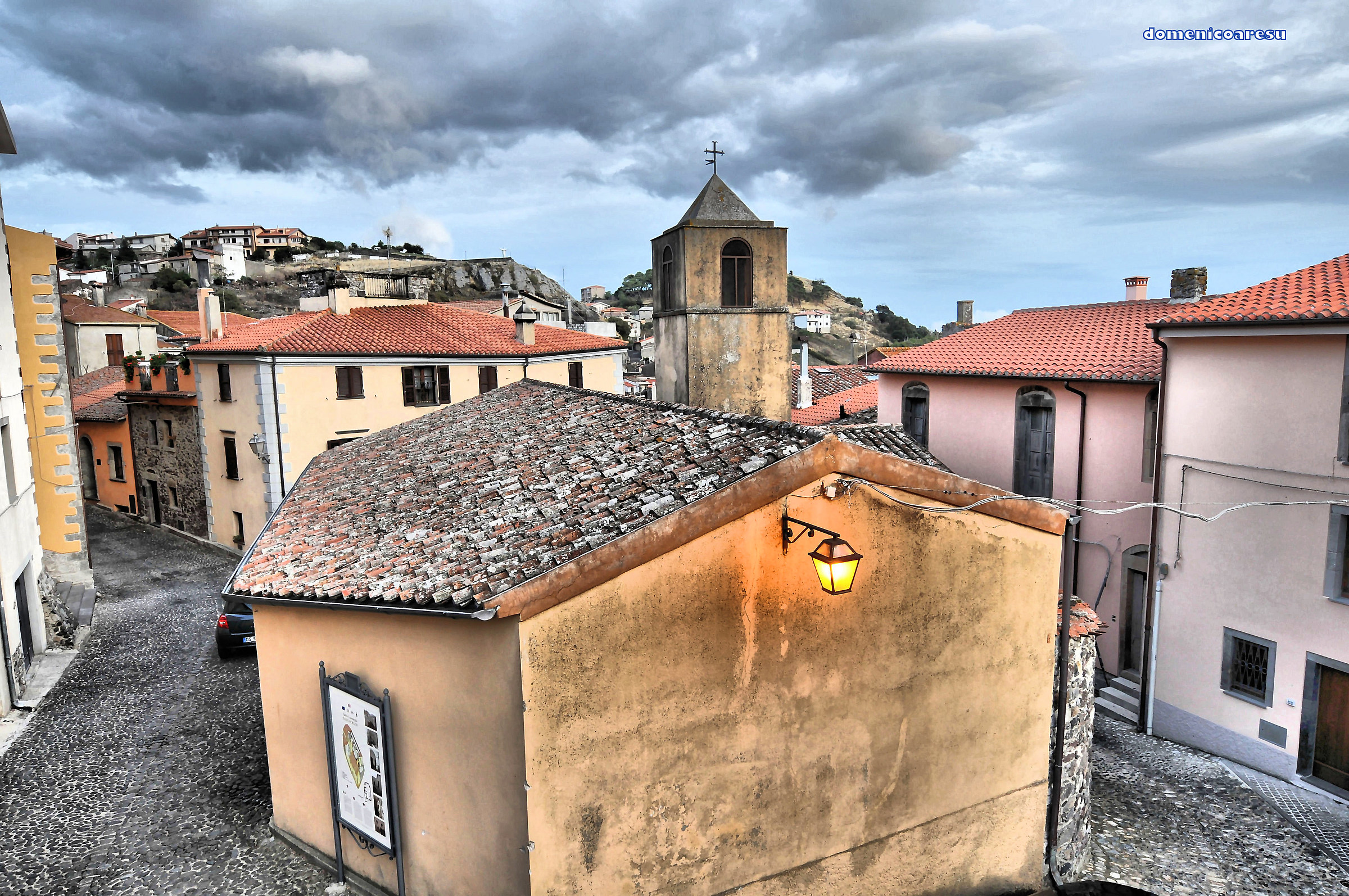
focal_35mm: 21
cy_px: 448
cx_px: 674
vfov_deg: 59.4
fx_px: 786
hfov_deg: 81.3
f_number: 3.2
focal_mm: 14
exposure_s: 1/40
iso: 200
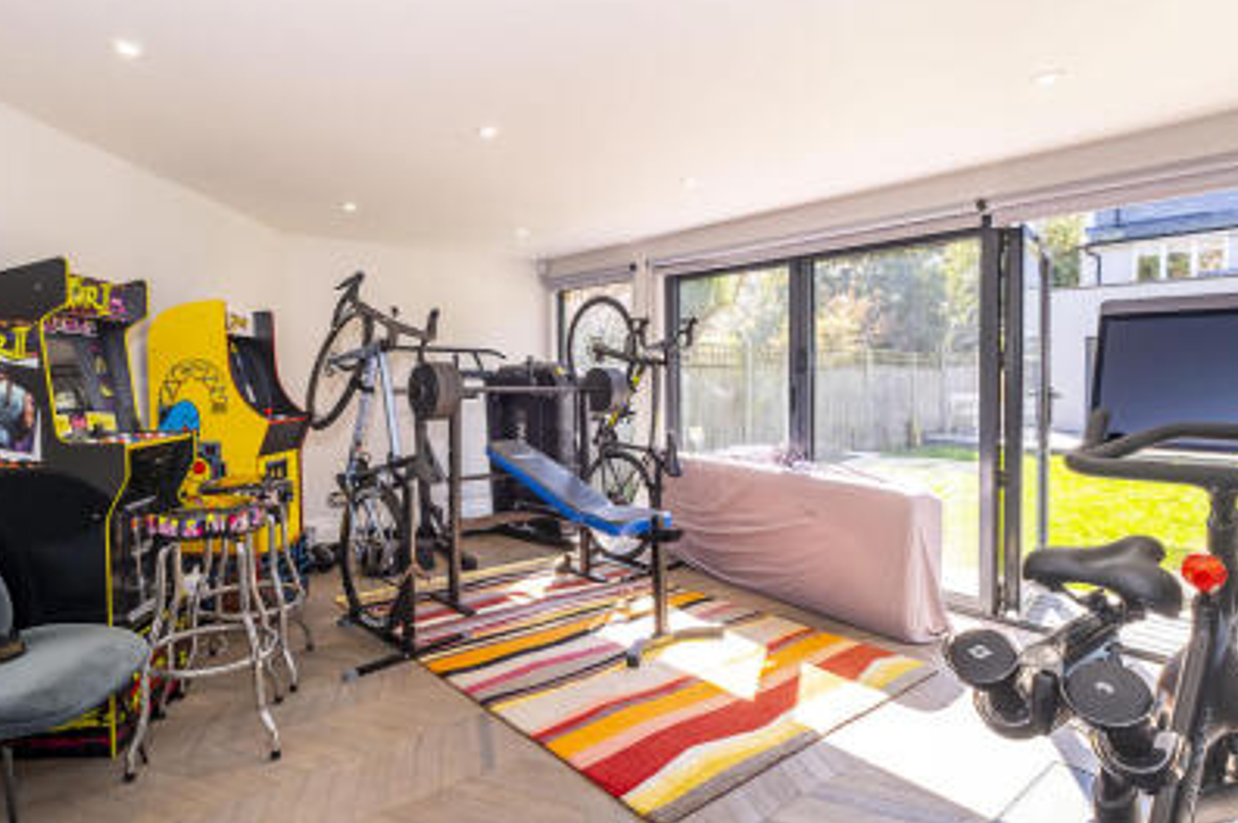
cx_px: 524
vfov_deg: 67.2
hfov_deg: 89.4
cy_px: 447
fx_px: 618
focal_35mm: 18
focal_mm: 10
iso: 320
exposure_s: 1/50
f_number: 6.4
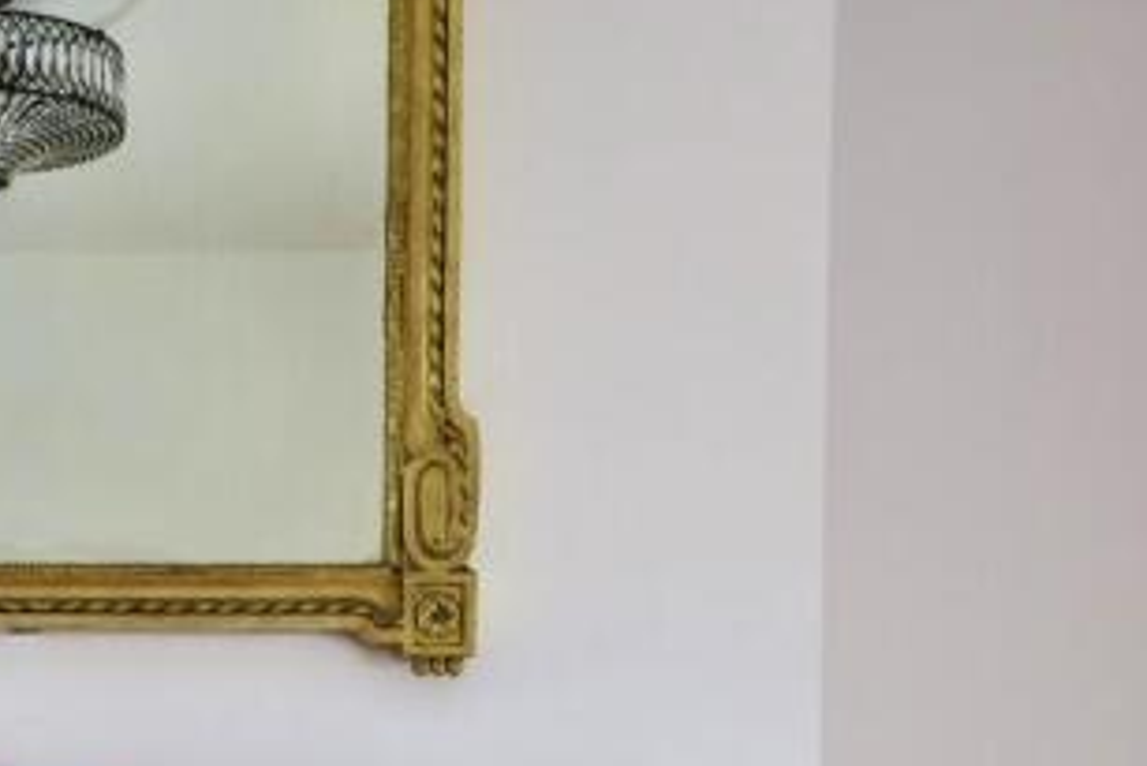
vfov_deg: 20.5
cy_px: 779
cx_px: 43
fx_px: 2040
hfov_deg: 29.6
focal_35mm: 64
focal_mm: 20
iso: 640
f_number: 8
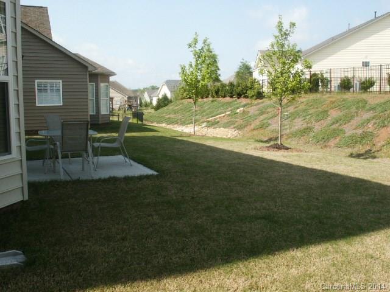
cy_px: 146
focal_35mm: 35
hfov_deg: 52.6
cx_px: 195
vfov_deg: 40.7
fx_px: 394
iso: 64
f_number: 6.7
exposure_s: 1/125
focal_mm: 7.2
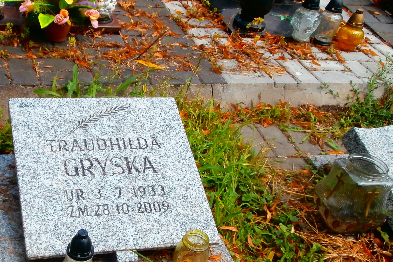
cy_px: 169
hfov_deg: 37.3
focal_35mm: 52
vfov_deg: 25.9
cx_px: 98
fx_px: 568
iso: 100
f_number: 3.5
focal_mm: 5.36
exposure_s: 1/500
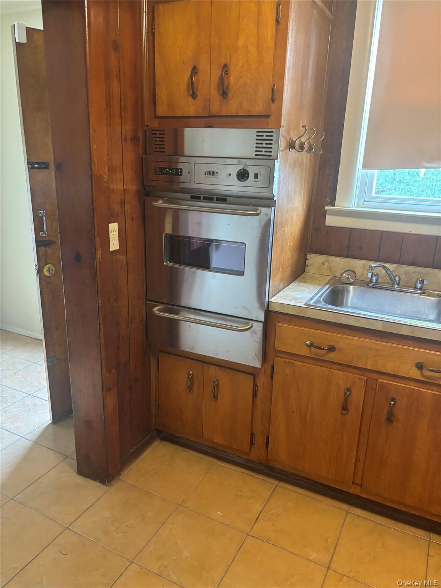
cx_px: 220
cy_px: 294
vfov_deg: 67.3
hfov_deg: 53.1
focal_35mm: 26
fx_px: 442
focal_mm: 5.96
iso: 320
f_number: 1.6
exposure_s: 1/60
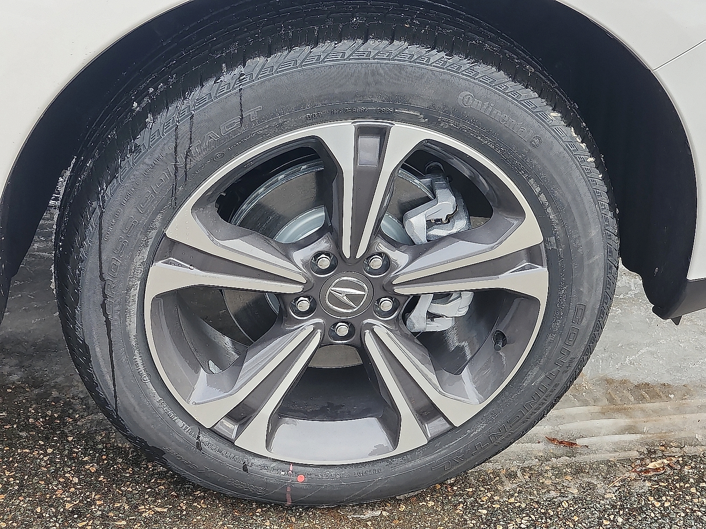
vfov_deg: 21.3
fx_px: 1407
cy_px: 264
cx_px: 353
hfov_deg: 28.2
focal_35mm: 69
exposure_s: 1/59.2
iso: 50
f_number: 2.4
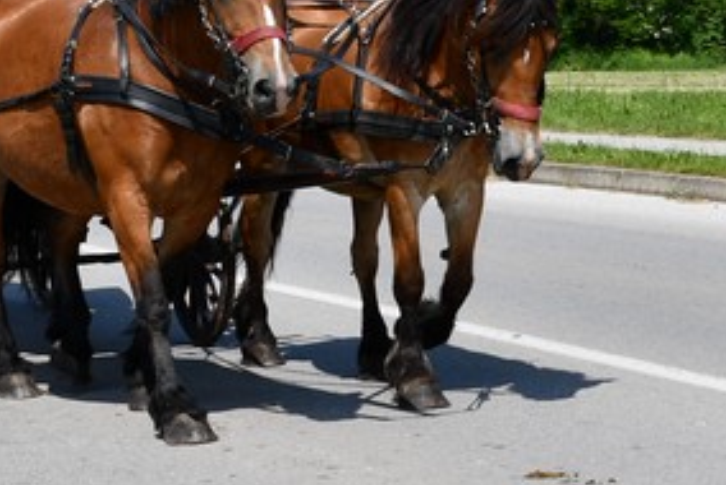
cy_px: 461
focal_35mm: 144
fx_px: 2907
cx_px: 746
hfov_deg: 14.0
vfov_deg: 9.5
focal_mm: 27
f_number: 9
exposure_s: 1/320
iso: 100
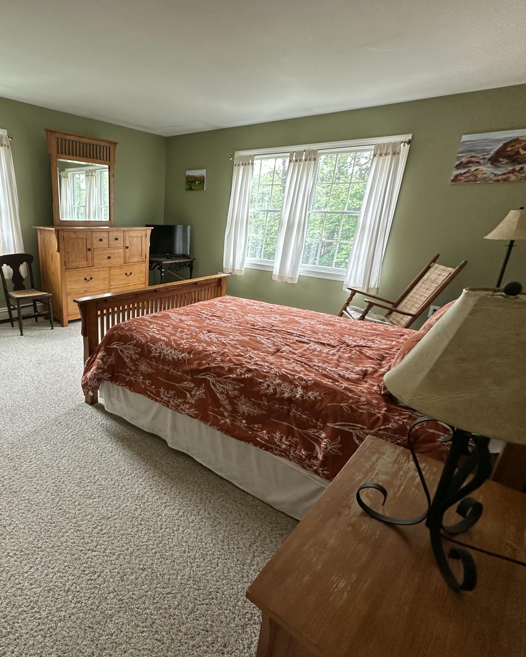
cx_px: 155
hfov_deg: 67.9
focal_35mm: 19
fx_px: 370
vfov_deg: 83.2
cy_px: 342
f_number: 2.2
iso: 200
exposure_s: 1/60
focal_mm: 2.22
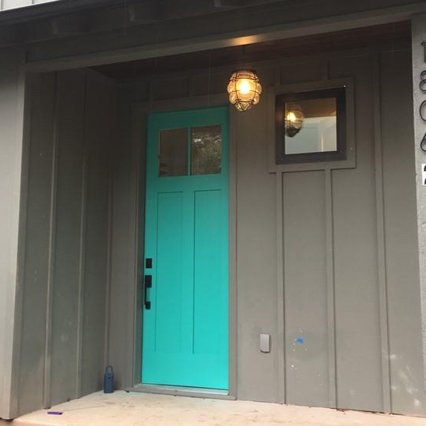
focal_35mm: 48
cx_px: 233
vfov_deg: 35.3
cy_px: 178
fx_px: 668
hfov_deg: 35.3
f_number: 2.2
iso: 25
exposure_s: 1/60
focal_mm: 4.15
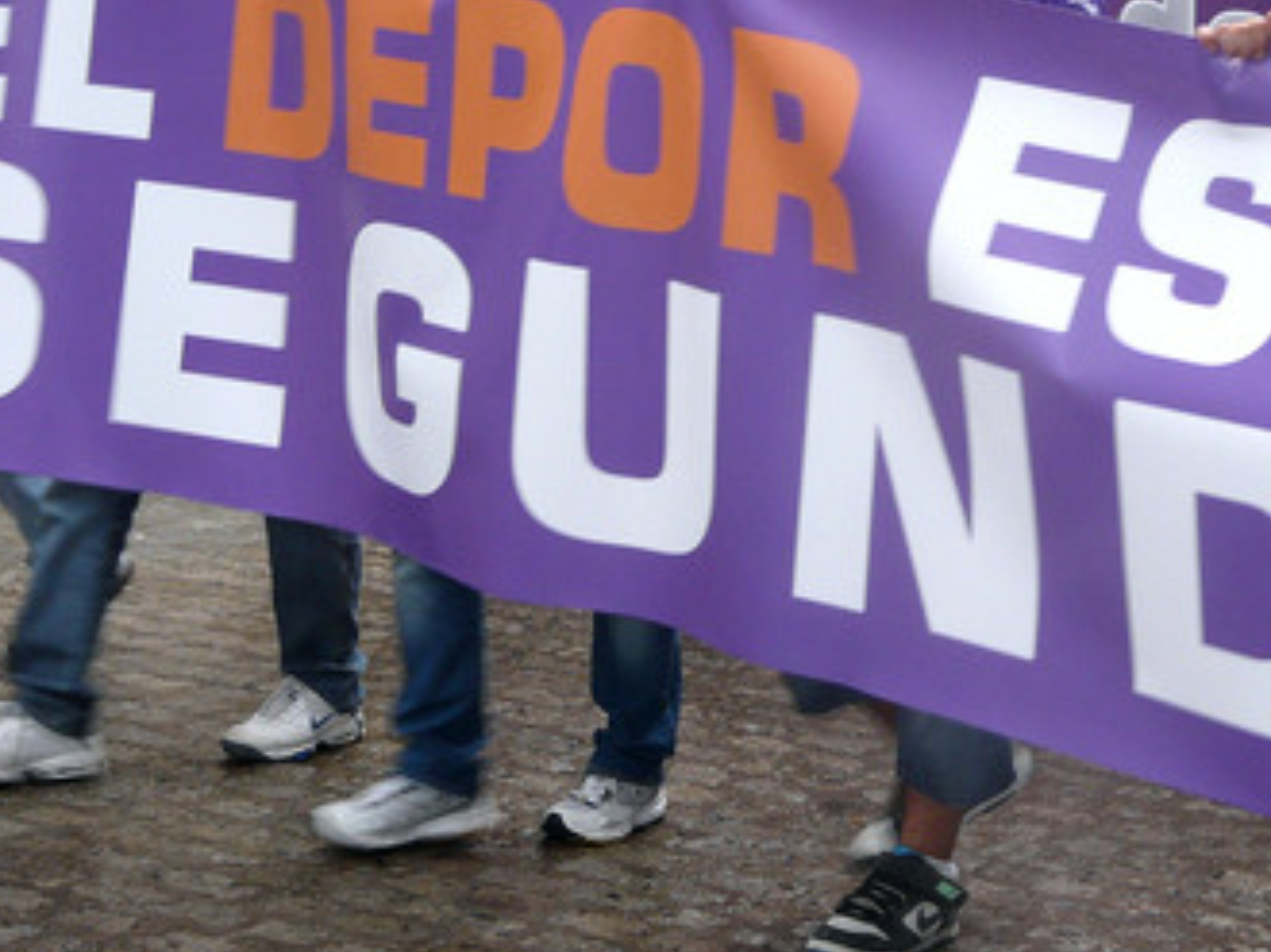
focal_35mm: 101
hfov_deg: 19.2
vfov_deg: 14.5
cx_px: 1086
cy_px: 146
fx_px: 3706
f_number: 3.2
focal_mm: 8.5
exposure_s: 1/40
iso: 100
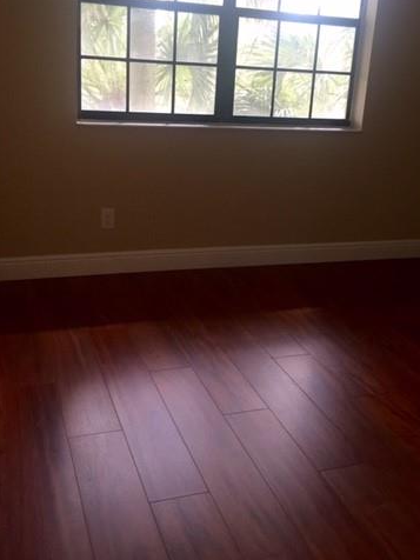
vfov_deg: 47.7
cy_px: 241
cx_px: 222
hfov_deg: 36.8
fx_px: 631
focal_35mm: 39
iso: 50
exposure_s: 1/30
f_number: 2.2
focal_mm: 4.15
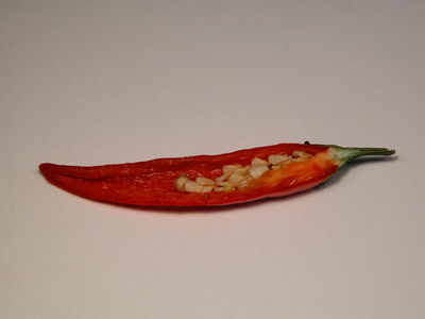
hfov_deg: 18.4
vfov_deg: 13.8
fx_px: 1314
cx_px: 212
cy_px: 160
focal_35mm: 107
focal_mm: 27.3
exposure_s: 1/161
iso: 100
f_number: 5.8
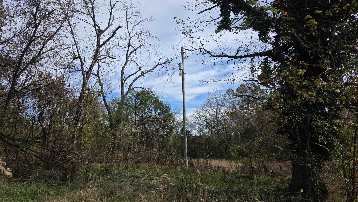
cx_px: 173
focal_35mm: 26
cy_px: 110
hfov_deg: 71.9
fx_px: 247
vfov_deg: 44.3
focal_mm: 6.3
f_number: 1.7
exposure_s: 1/3972
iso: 80
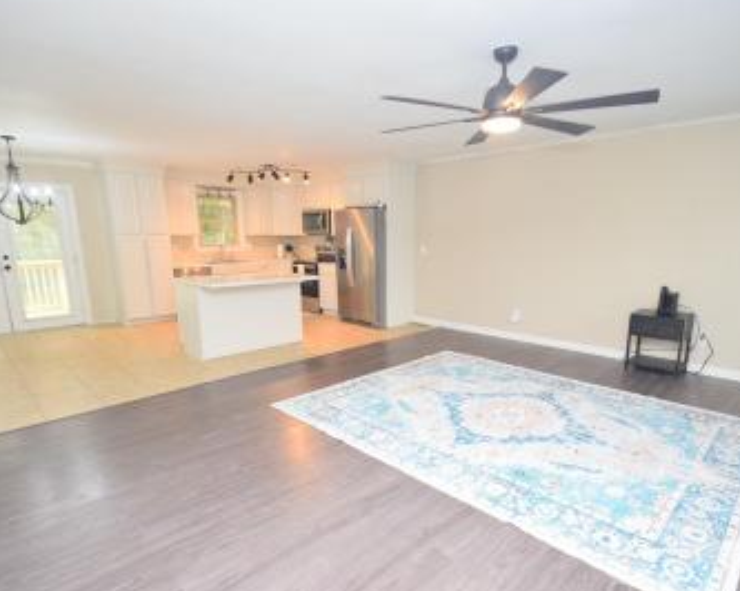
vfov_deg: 70.8
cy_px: 300
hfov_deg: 83.3
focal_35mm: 19
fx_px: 416
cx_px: 383
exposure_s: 1/100
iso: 800
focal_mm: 10
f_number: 5
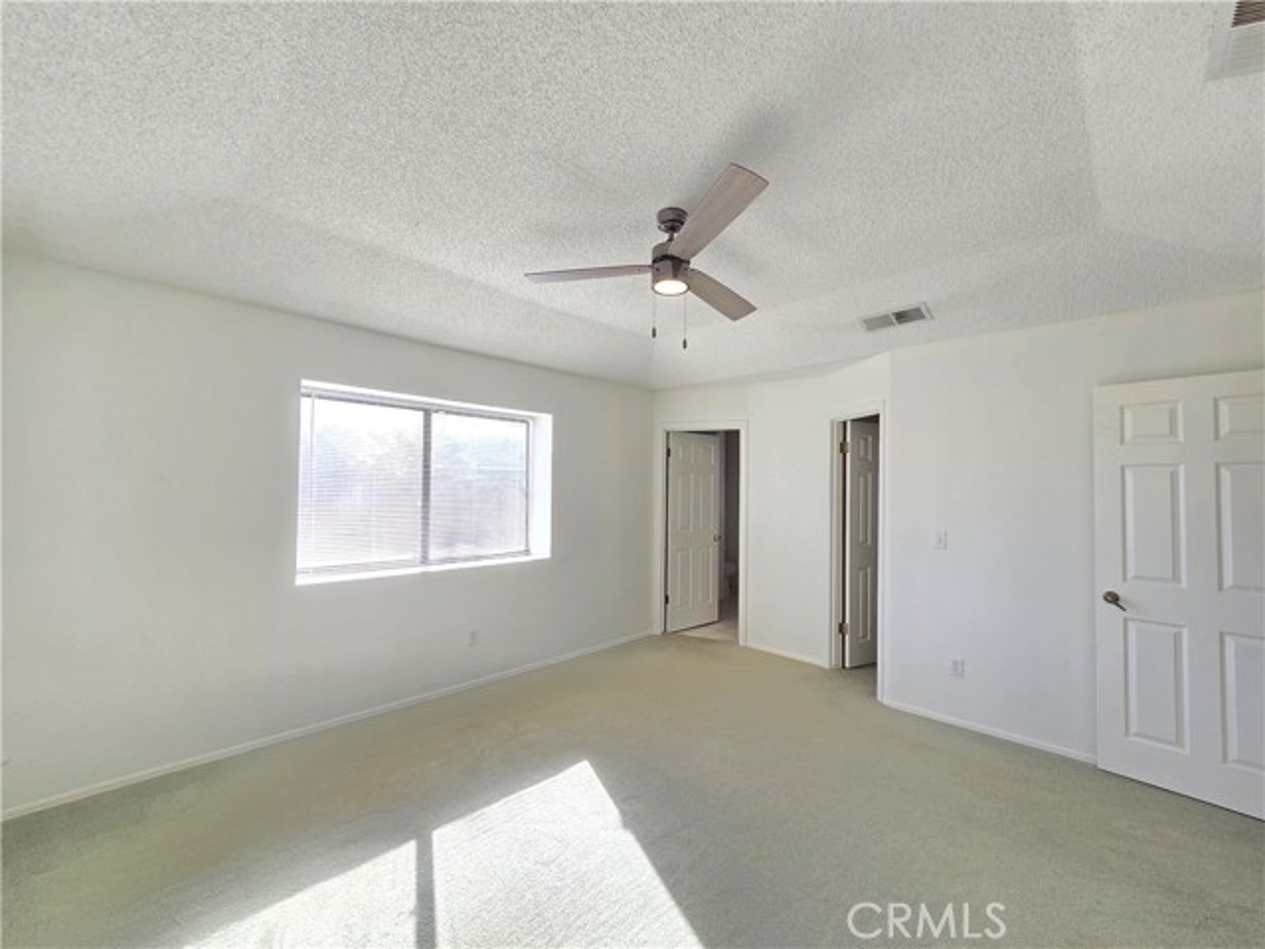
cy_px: 474
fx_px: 475
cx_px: 632
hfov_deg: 106.2
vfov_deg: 89.9
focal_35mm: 13
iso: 50
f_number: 2.2
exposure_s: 1/120
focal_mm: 2.2
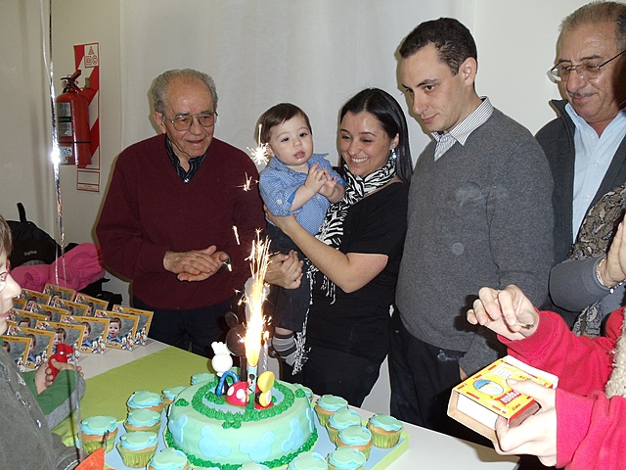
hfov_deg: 42.9
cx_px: 313
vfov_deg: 32.9
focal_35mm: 44
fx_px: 796
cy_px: 235
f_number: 3.5
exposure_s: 1/30
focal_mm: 6
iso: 200
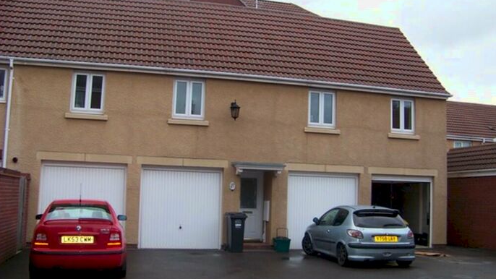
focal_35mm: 40
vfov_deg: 29.7
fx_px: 526
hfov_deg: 50.5
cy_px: 137
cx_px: 247
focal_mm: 5.85
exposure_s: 1/100
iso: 64
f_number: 2.8
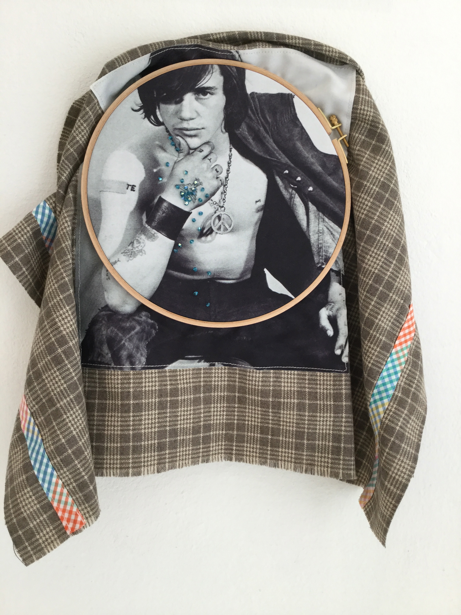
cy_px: 308
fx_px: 550
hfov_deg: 45.4
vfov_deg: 58.4
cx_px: 230
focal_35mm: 31
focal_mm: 3.3
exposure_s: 1/33
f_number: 2.4
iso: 40
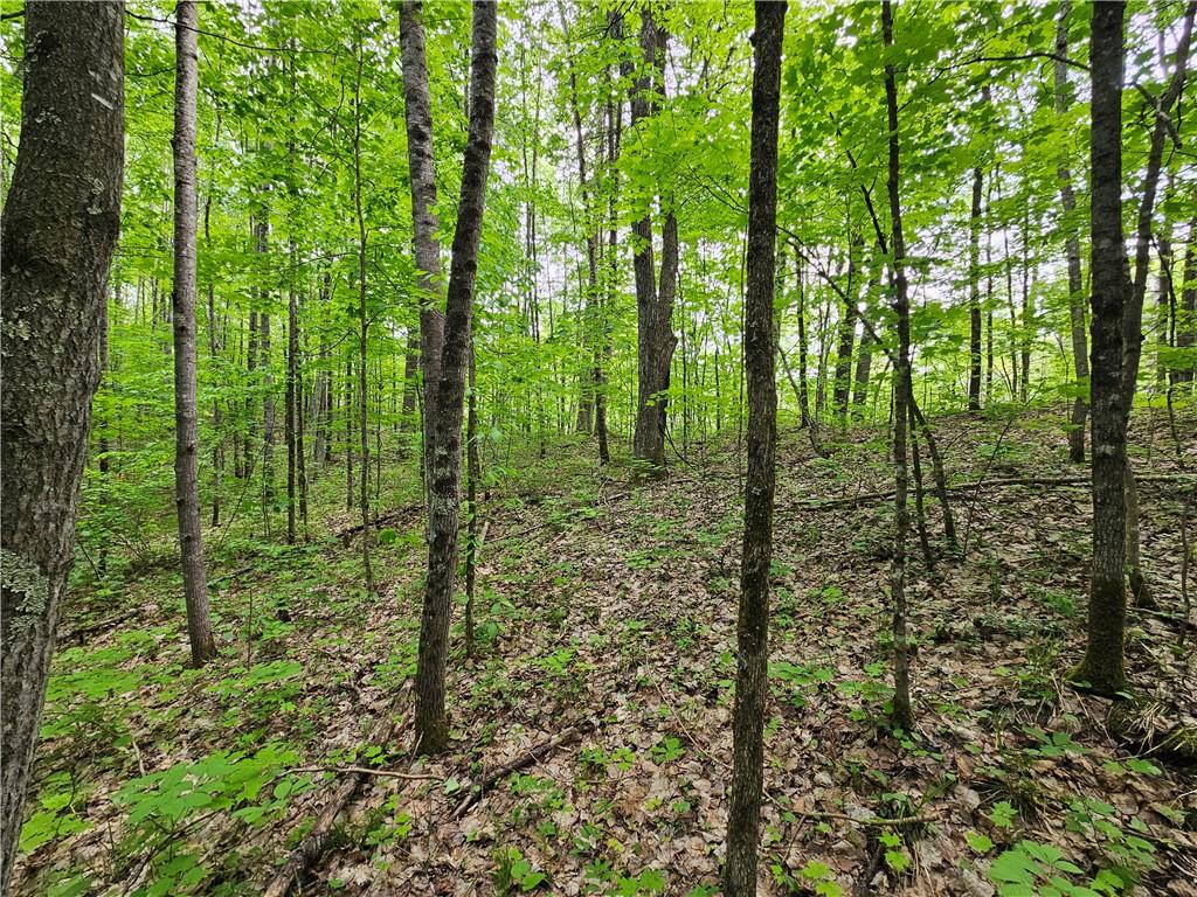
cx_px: 598
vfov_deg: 89.9
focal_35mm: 13
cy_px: 448
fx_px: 450
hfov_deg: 106.2
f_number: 2.2
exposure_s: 1/120
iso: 64
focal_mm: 2.2
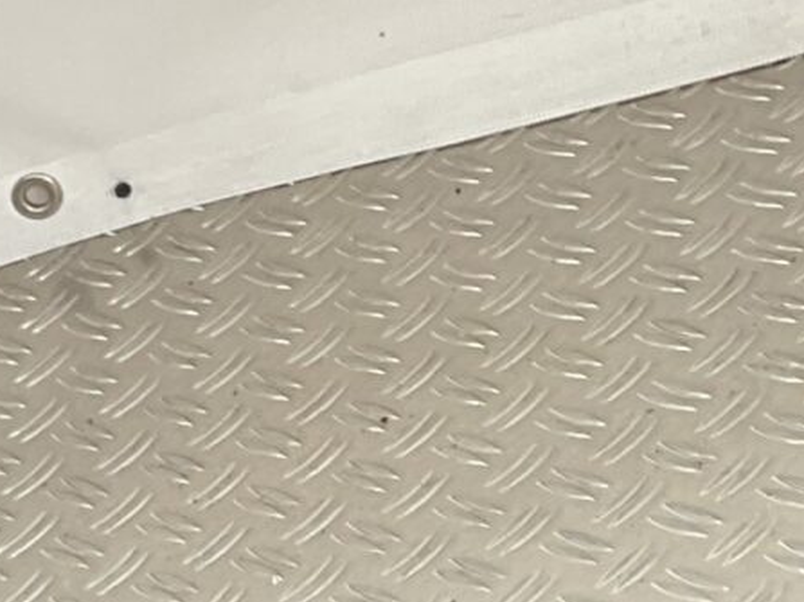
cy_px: 1321
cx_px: 119
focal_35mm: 166
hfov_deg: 11.8
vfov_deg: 8.4
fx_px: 3855
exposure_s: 1/120
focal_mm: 3
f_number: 1.8
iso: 25
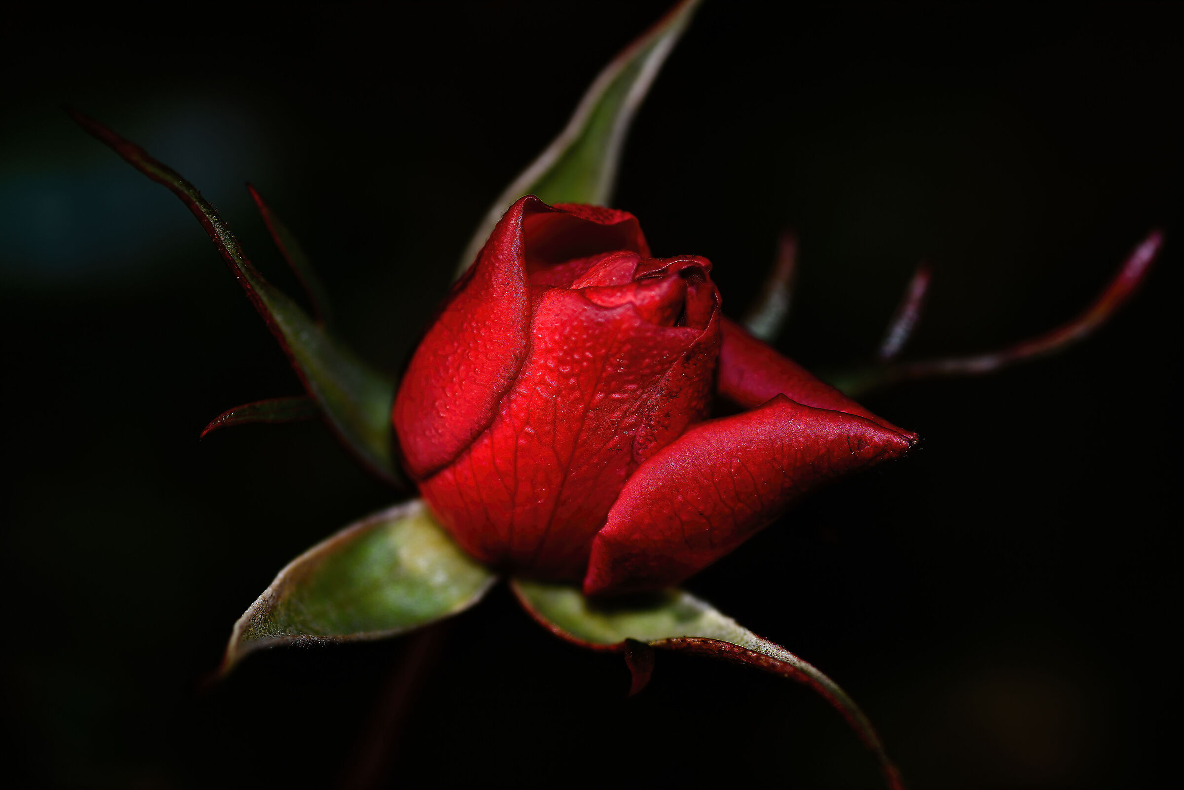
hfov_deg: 13.7
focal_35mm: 150
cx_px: 592
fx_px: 4933
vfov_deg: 9.1
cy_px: 395
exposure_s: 1/320
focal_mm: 100
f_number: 8
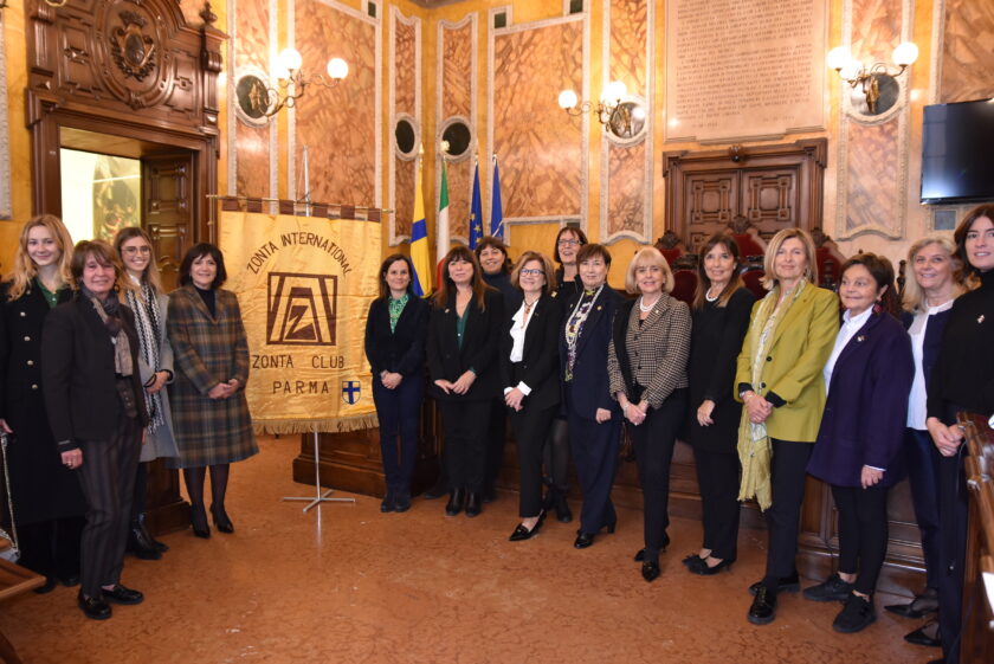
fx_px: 704
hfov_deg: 70.4
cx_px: 497
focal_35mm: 26
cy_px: 332
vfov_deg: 50.5
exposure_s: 1/60
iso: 1250
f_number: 2.8
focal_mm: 17
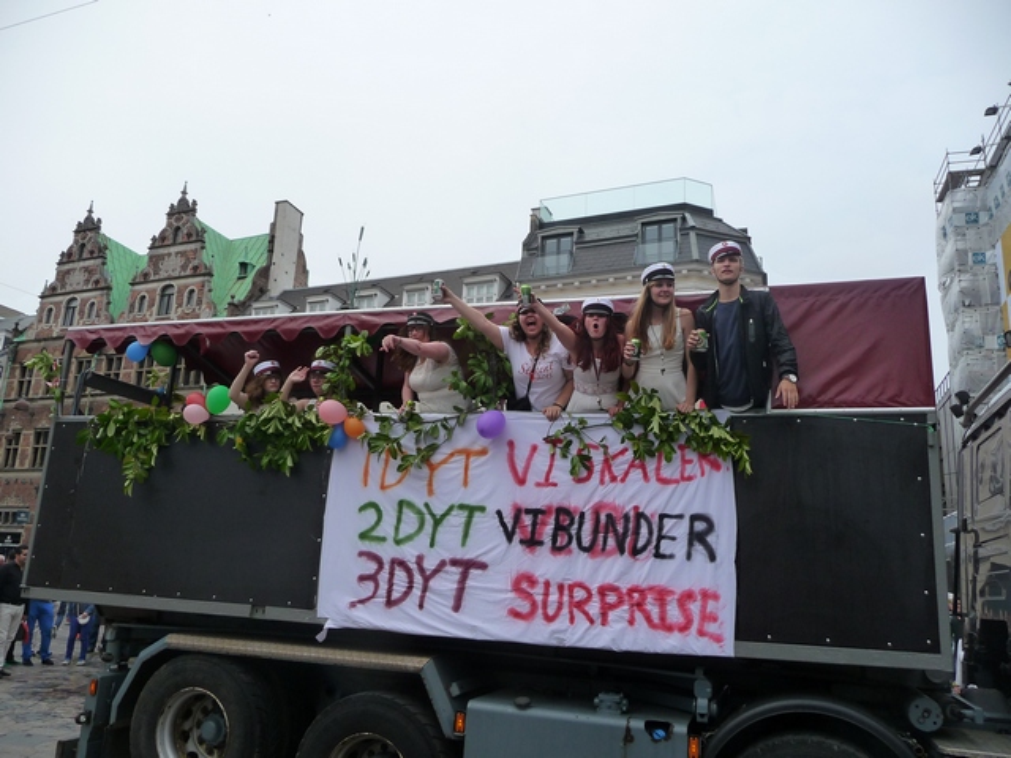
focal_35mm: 28
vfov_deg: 49.7
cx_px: 506
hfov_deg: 63.4
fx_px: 818
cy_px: 379
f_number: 3.3
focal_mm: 4.7
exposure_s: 1/1300
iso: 160
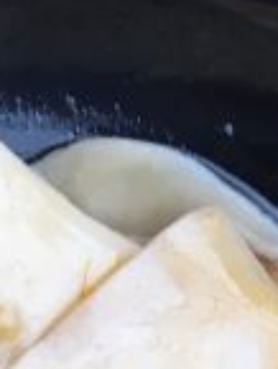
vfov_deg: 11.6
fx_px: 1497
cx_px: 47
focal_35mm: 140
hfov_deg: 10.6
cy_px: 881
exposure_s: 1/33
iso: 32
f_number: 2.2
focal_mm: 4.15
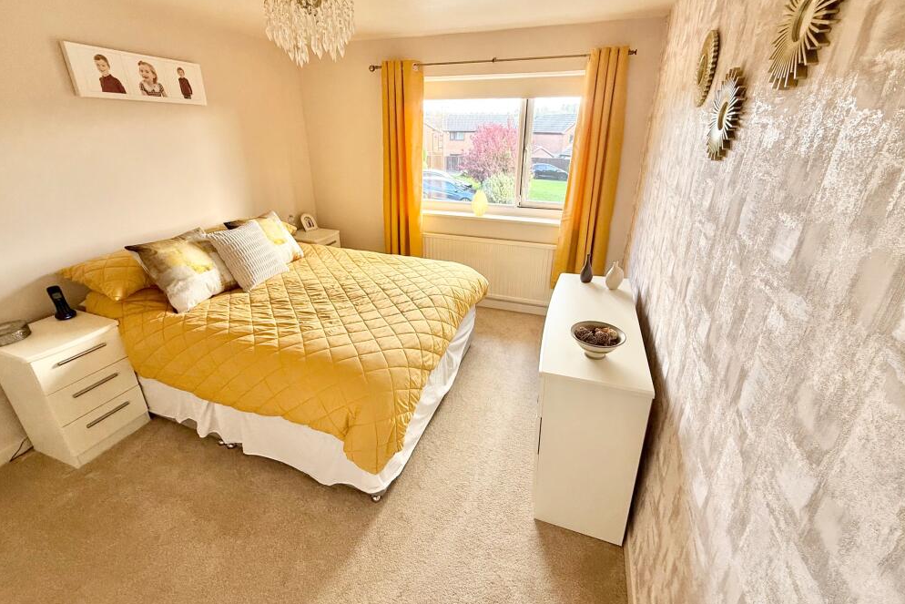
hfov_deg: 100.4
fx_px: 377
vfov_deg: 77.2
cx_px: 449
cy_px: 274
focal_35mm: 15
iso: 160
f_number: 2.2
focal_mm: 2.22
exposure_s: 1/99
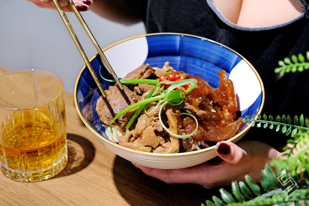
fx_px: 712
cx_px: 154
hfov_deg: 24.5
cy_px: 103
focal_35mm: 83
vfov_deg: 16.5
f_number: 4
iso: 500
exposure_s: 1/60
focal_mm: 55
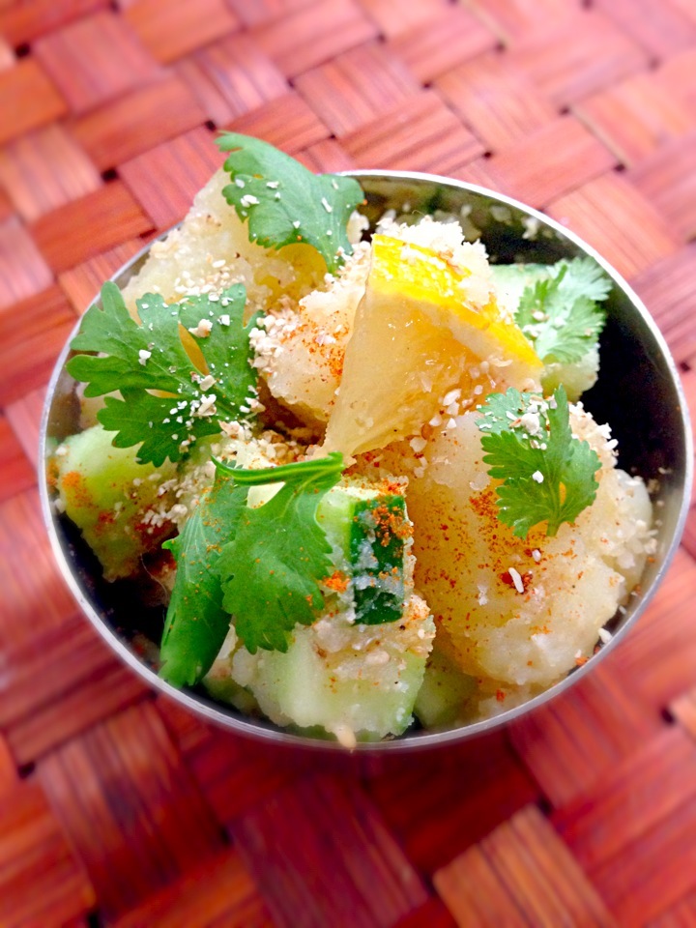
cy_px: 464
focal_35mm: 33
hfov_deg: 42.9
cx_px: 348
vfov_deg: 55.4
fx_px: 885
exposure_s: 1/20
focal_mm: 4.13
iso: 320
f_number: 2.4
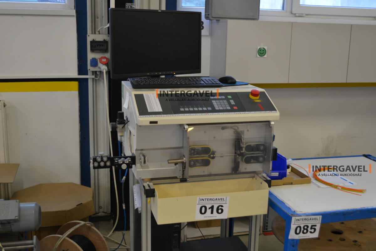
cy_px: 126
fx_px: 439
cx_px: 188
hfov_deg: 46.4
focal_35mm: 42
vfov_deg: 31.9
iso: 400
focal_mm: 28
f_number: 4.5
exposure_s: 1/15
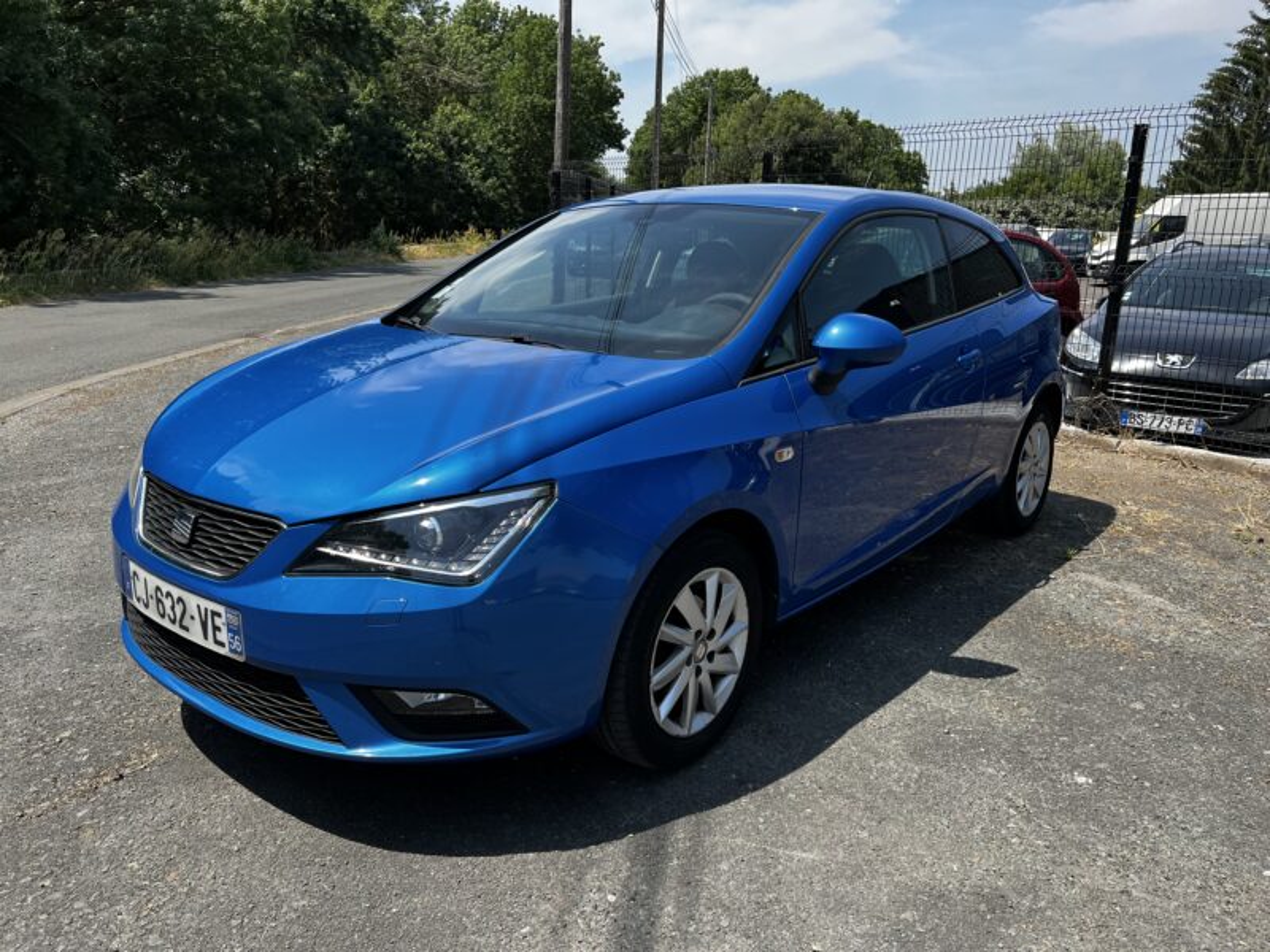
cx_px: 635
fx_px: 954
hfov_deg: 67.3
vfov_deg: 53.1
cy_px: 476
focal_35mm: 26
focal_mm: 5.7
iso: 50
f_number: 1.5
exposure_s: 1/2165
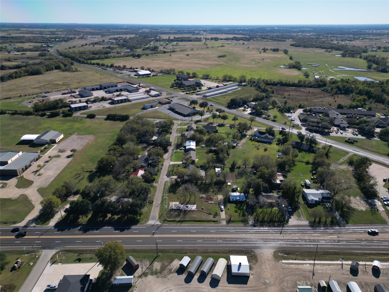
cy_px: 146
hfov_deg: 71.6
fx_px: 270
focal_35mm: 24
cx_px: 194
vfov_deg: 56.8
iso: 140
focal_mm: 6.72
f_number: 1.7
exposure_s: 1/4000
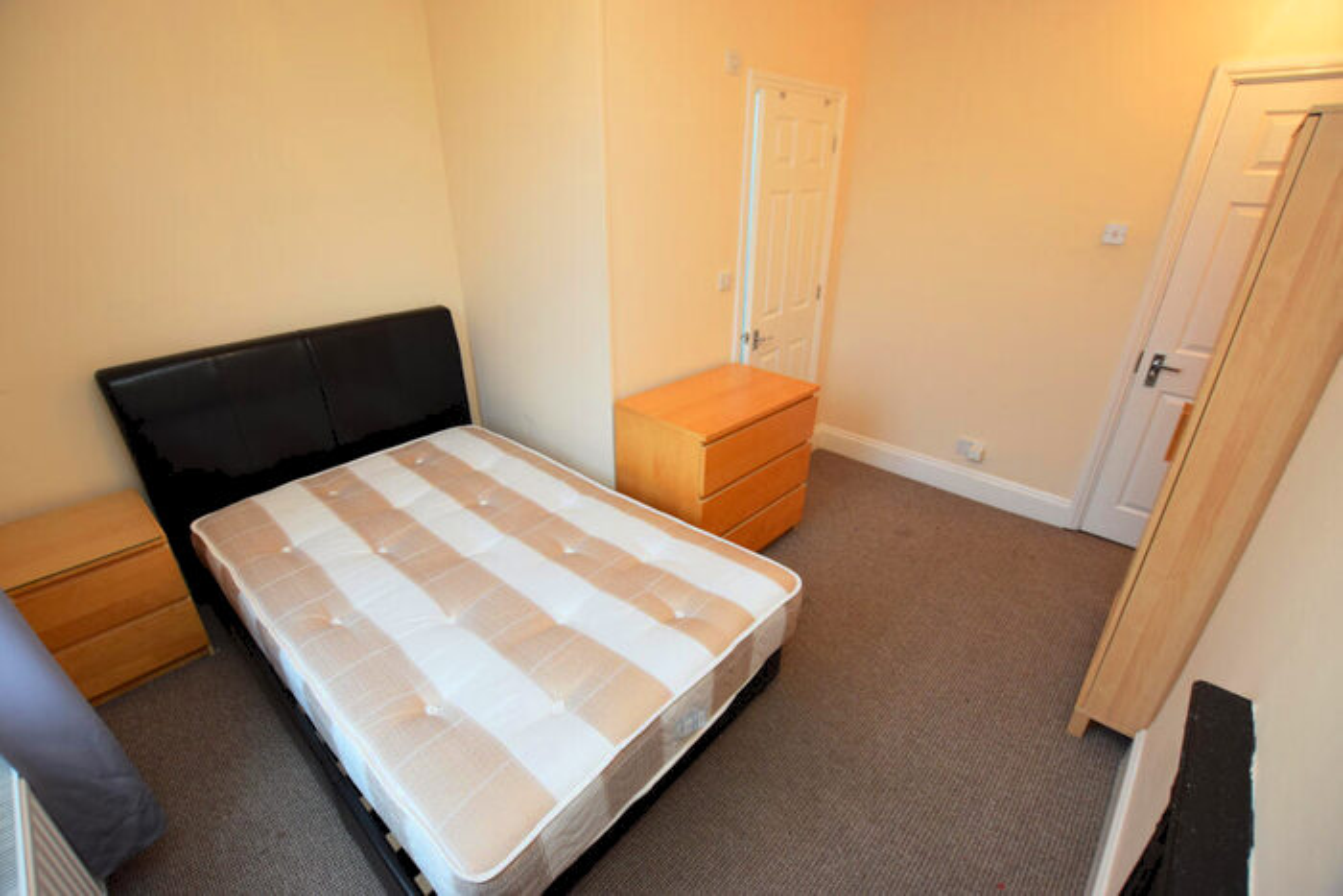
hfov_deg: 100.4
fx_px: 560
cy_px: 448
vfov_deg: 77.4
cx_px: 672
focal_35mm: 15
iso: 800
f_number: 4
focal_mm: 10
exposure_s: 1/60
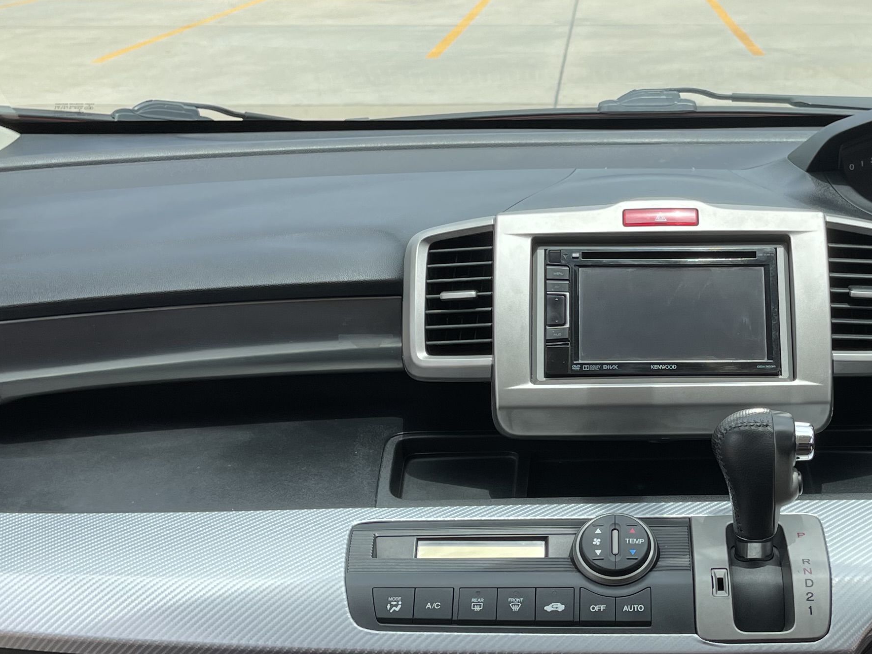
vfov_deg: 25.7
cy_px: 335
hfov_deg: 33.1
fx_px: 1436
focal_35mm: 57
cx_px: 654
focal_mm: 5.1
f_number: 1.6
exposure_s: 1/2049
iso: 32
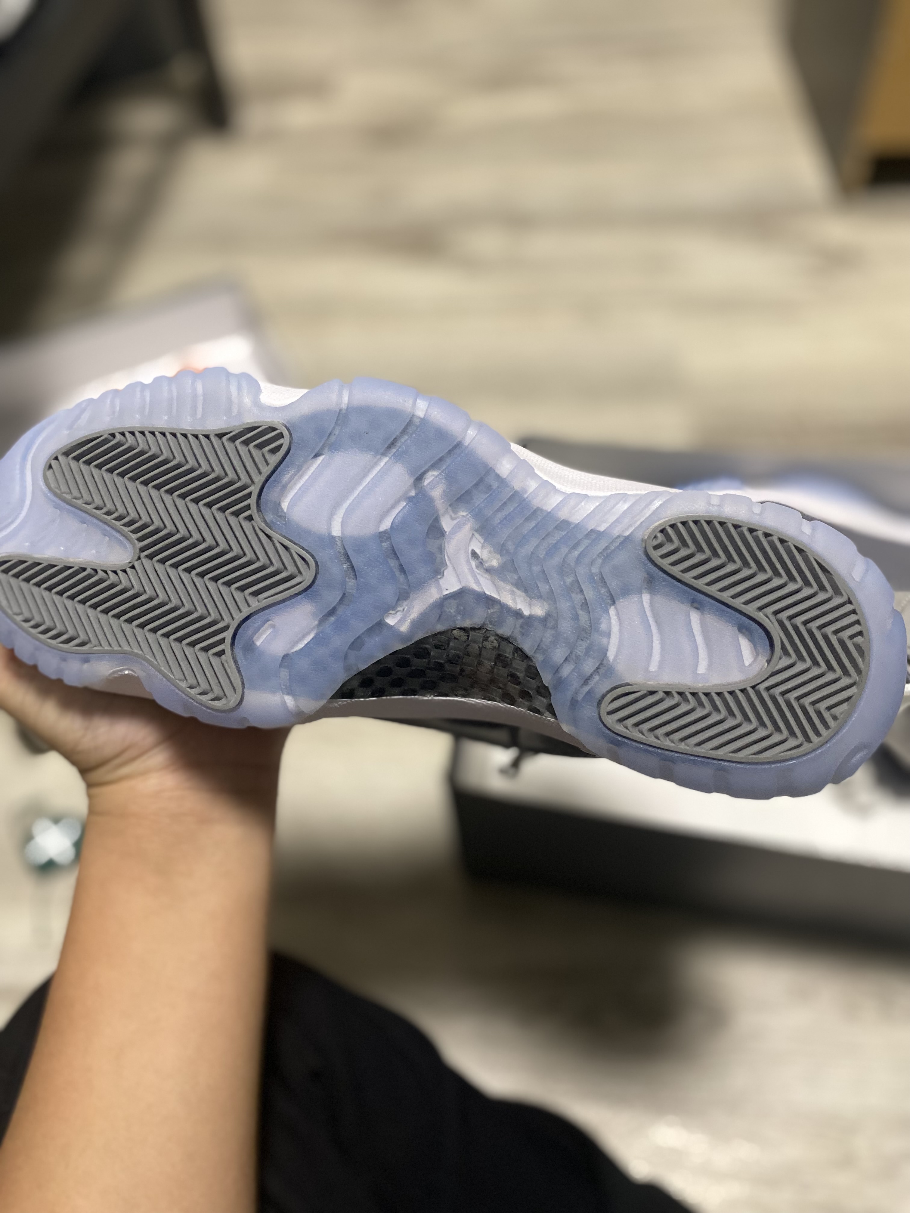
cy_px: 606
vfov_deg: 67.3
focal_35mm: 26
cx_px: 455
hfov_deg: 53.1
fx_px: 911
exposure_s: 1/60
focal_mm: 4.25
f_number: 1.8
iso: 320
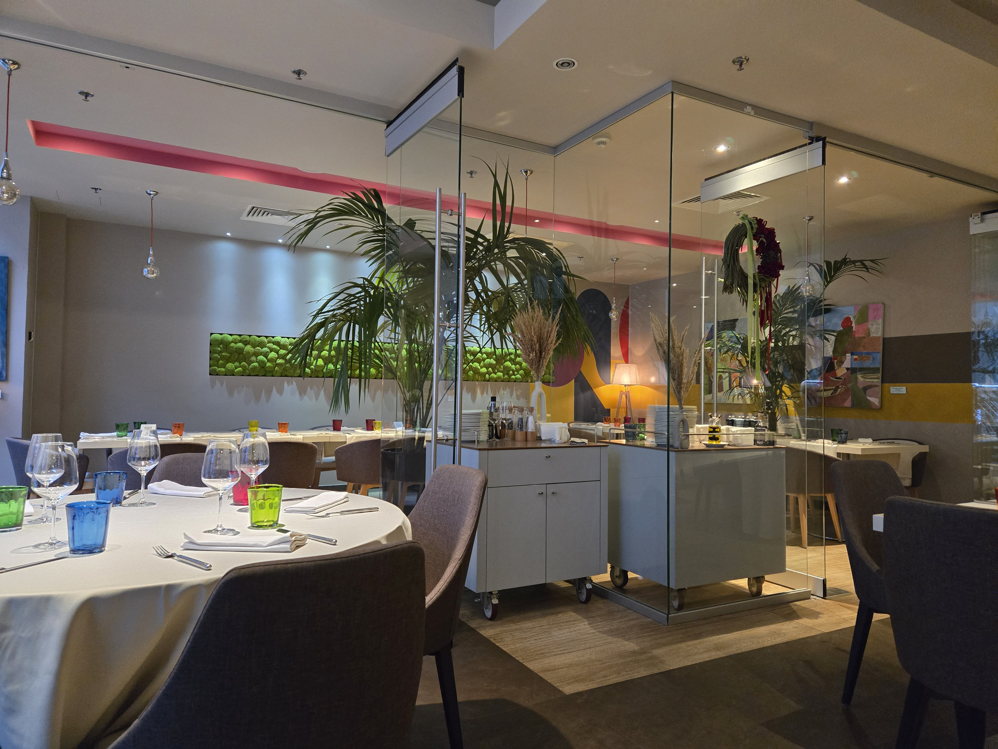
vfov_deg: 58.9
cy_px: 374
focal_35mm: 23
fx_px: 663
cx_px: 499
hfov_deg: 73.9
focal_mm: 5.4
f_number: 1.8
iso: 1000
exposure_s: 1/100
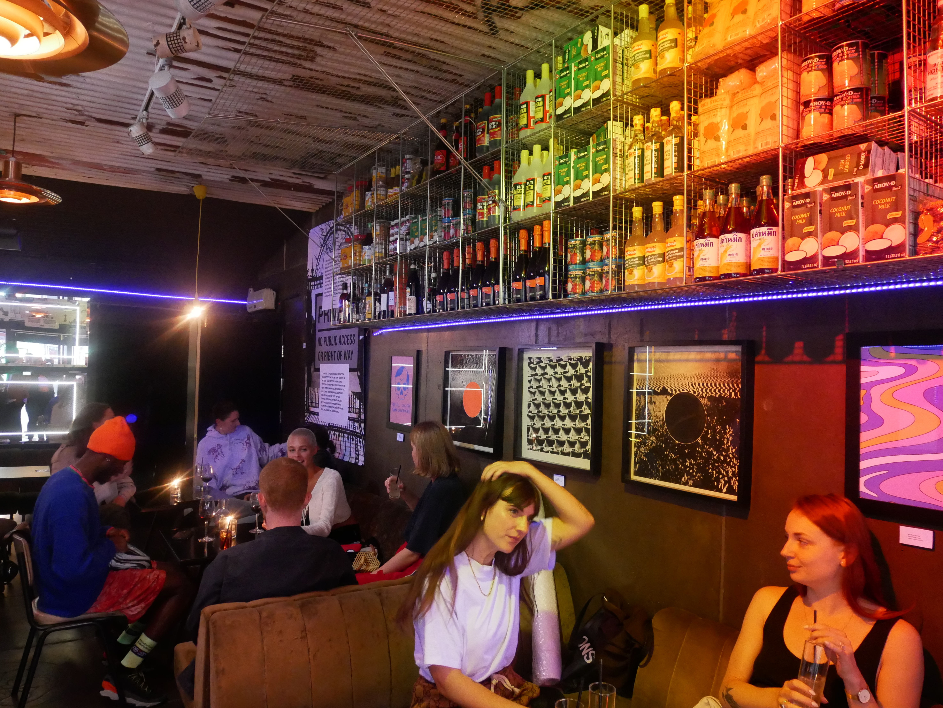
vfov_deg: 56.9
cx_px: 472
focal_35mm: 24
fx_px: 654
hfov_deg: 71.6
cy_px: 354
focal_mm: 12
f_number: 3.5
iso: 3200
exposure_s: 1/15
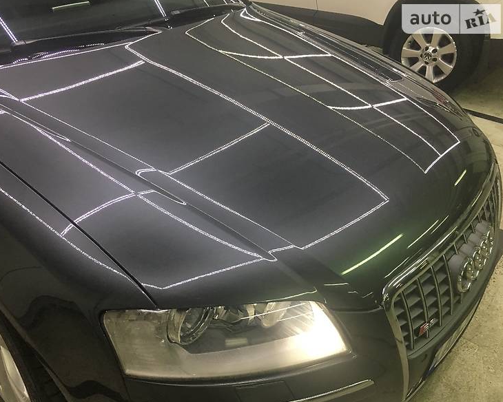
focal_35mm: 31
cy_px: 202
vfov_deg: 47.1
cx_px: 236
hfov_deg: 57.1
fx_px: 461
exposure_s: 1/33
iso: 64
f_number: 2.2
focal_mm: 4.2
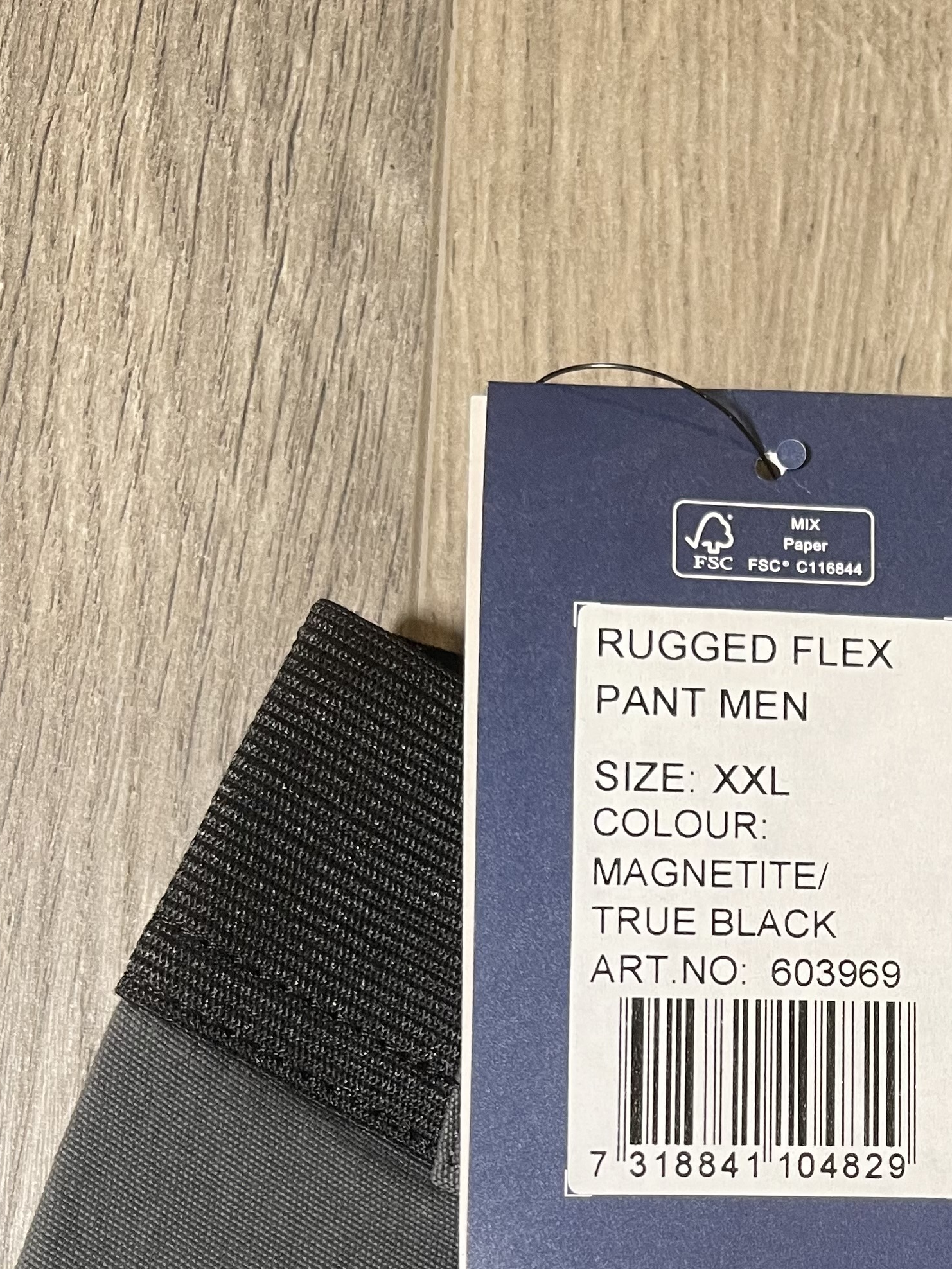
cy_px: 1108
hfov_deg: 27.4
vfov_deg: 35.6
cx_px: 880
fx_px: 1870
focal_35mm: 51
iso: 125
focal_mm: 5.1
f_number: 1.6
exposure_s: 1/67
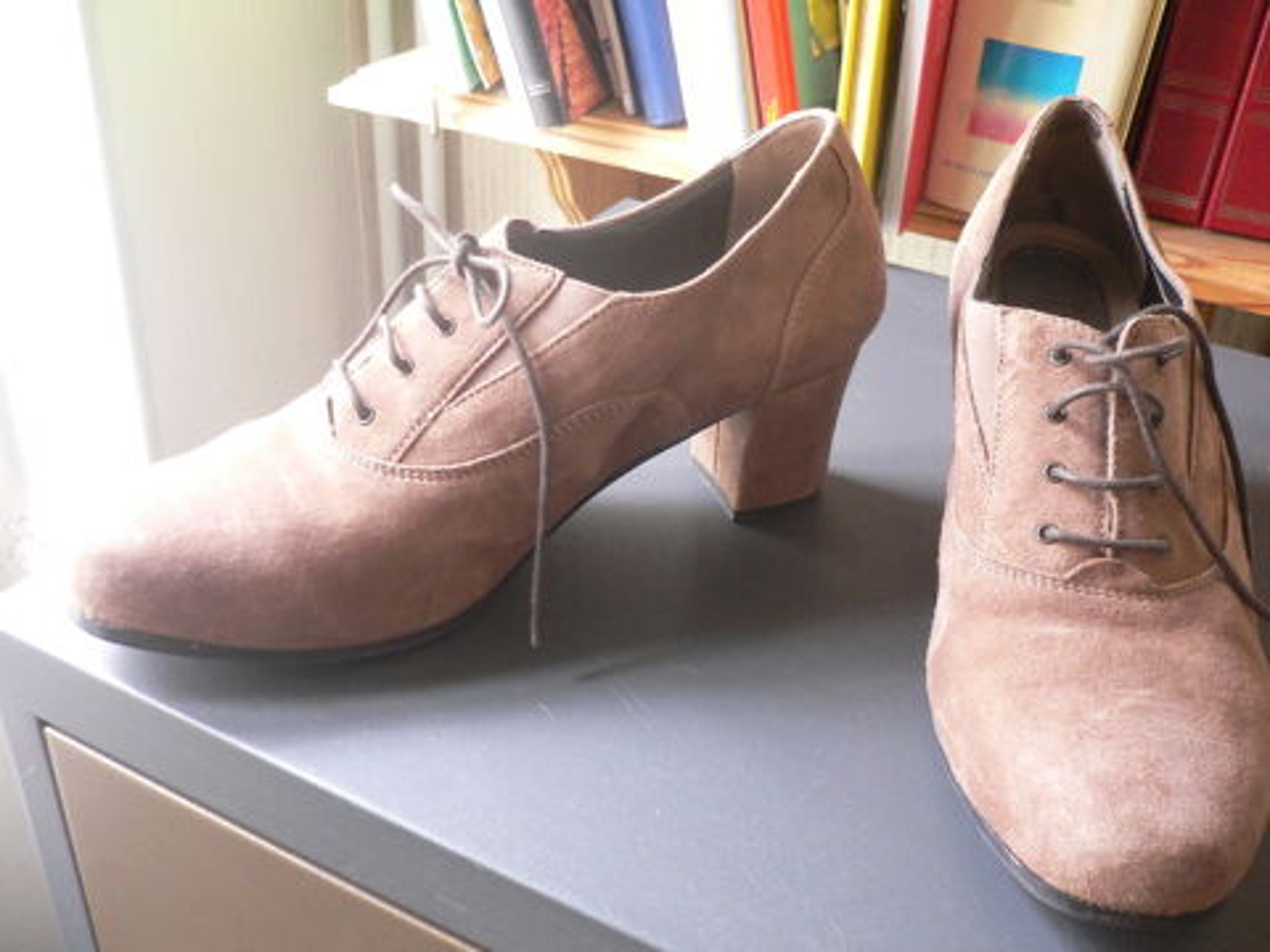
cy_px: 476
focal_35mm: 35
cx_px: 635
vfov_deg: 40.7
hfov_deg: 52.6
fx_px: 1284
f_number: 2.8
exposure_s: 1/8
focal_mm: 5.8
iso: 200
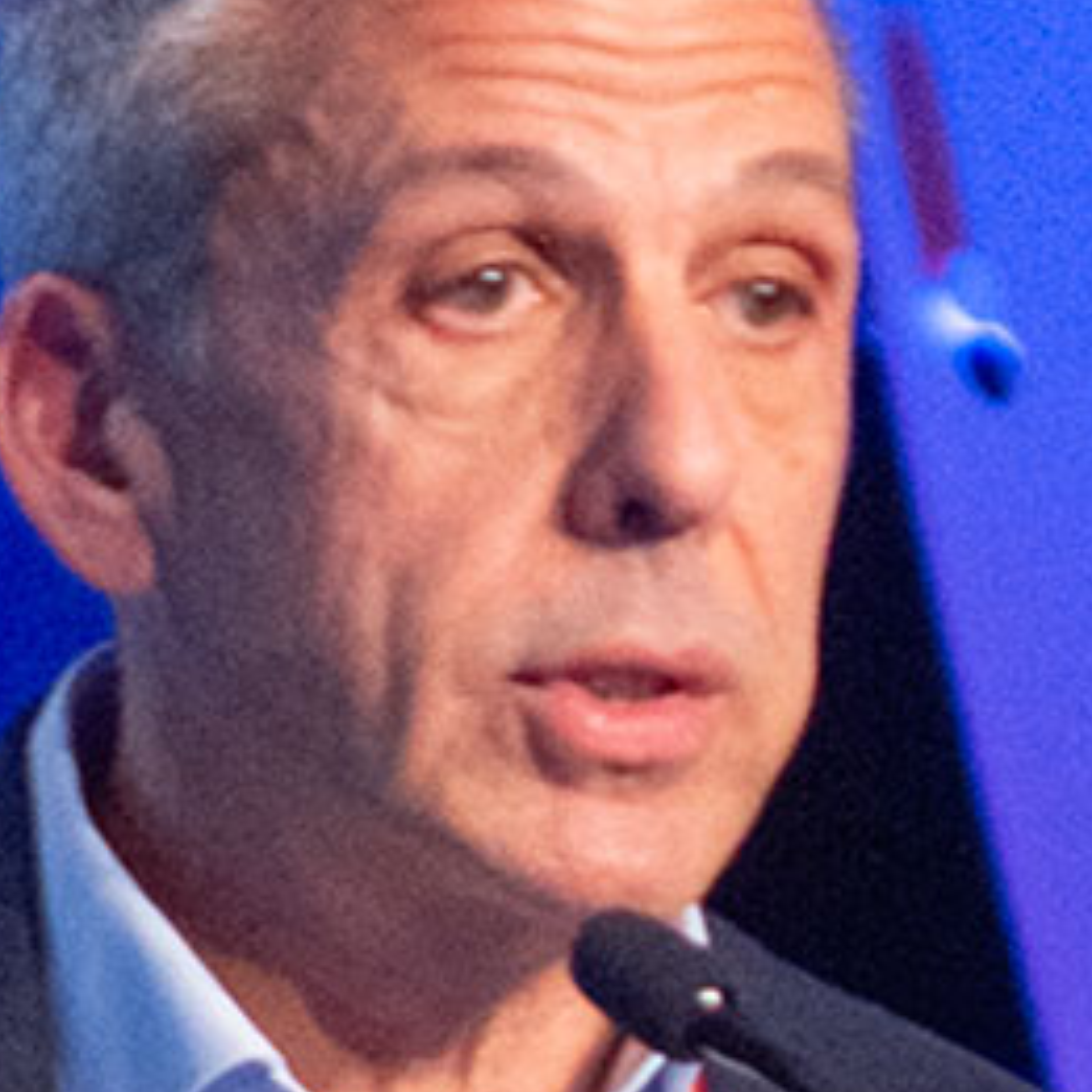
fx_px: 20950
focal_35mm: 587
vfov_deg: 3.0
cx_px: 439
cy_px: 799
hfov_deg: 3.0
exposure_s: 1/125
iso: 400
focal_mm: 200
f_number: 5.6
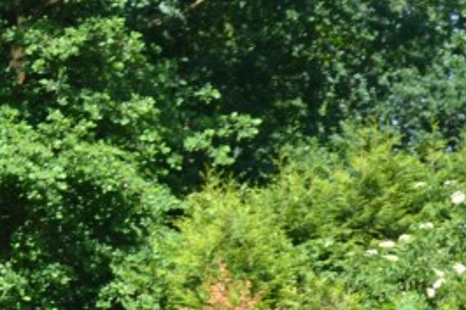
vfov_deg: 5.0
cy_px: 537
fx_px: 3506
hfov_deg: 7.6
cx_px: -44
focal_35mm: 271
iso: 100
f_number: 5.6
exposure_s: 1/125
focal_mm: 48
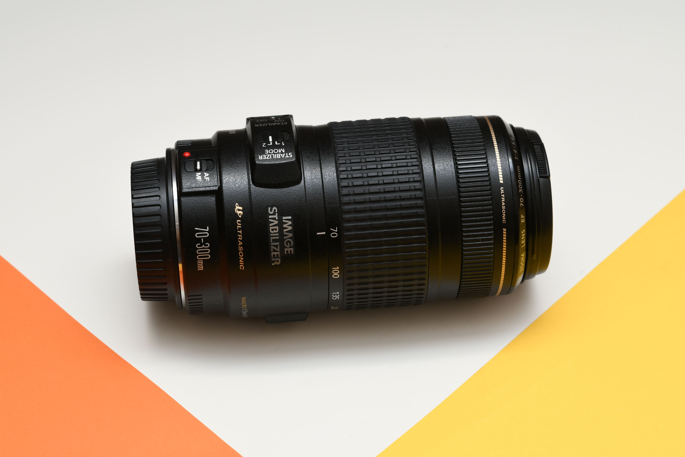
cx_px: 342
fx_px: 1998
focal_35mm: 105
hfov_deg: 19.5
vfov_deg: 13.0
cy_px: 228
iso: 250
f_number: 10
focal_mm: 70
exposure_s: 1/125
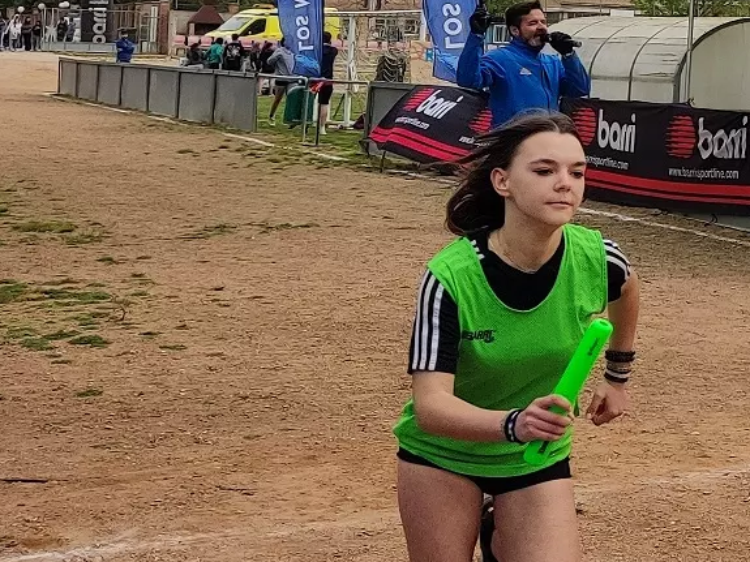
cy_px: 12
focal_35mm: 87
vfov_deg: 16.6
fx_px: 1885
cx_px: 1111
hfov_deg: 19.7
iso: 50
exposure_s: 1/1449
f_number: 1.79
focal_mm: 4.71
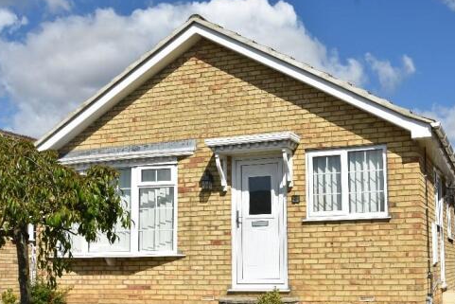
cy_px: 182
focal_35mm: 49
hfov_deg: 40.2
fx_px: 619
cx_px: 272
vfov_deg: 27.5
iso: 160
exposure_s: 1/500
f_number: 8
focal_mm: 24
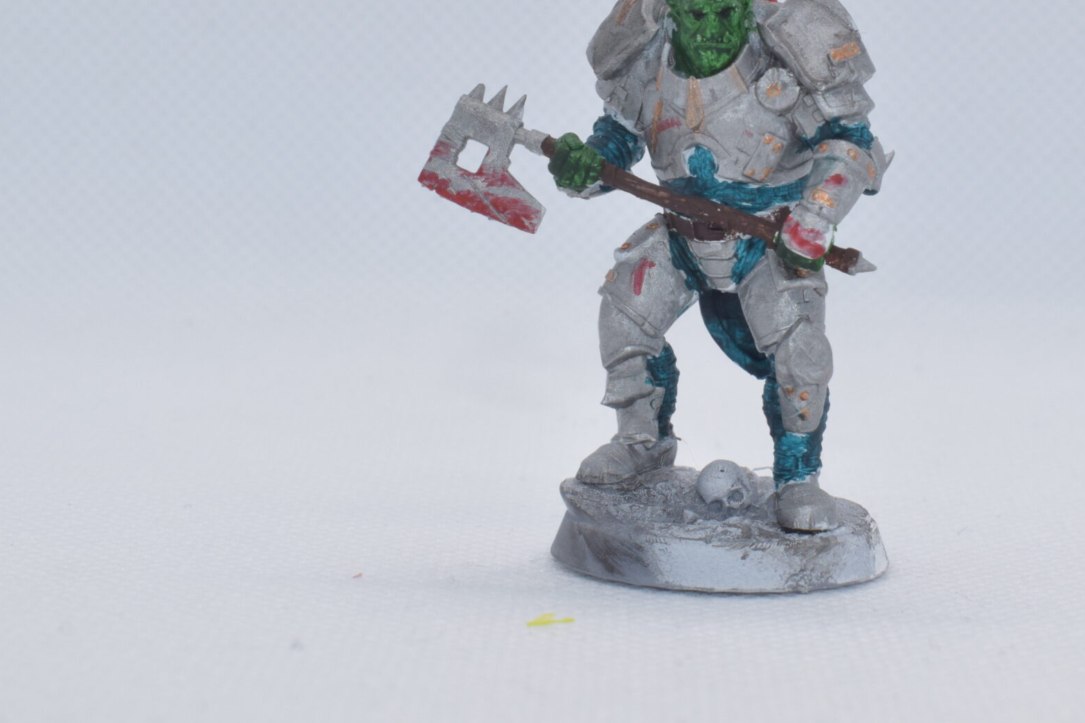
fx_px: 2954
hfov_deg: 20.7
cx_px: 717
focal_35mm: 98
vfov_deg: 13.9
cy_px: 191
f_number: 16
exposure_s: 1/125
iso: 800
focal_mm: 40
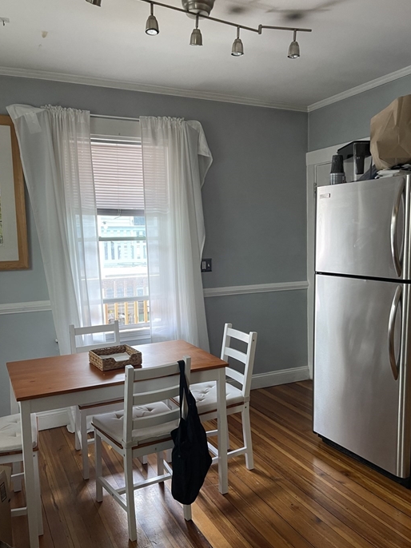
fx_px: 444
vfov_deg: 63.5
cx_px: 213
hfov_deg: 49.7
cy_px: 281
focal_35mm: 28
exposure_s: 1/60
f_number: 1.6
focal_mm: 5.1
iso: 125
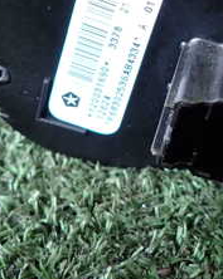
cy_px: 18
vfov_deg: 27.5
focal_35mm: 66
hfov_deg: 22.0
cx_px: 238
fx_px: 546
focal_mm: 4.5
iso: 200
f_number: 2
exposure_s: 1/40
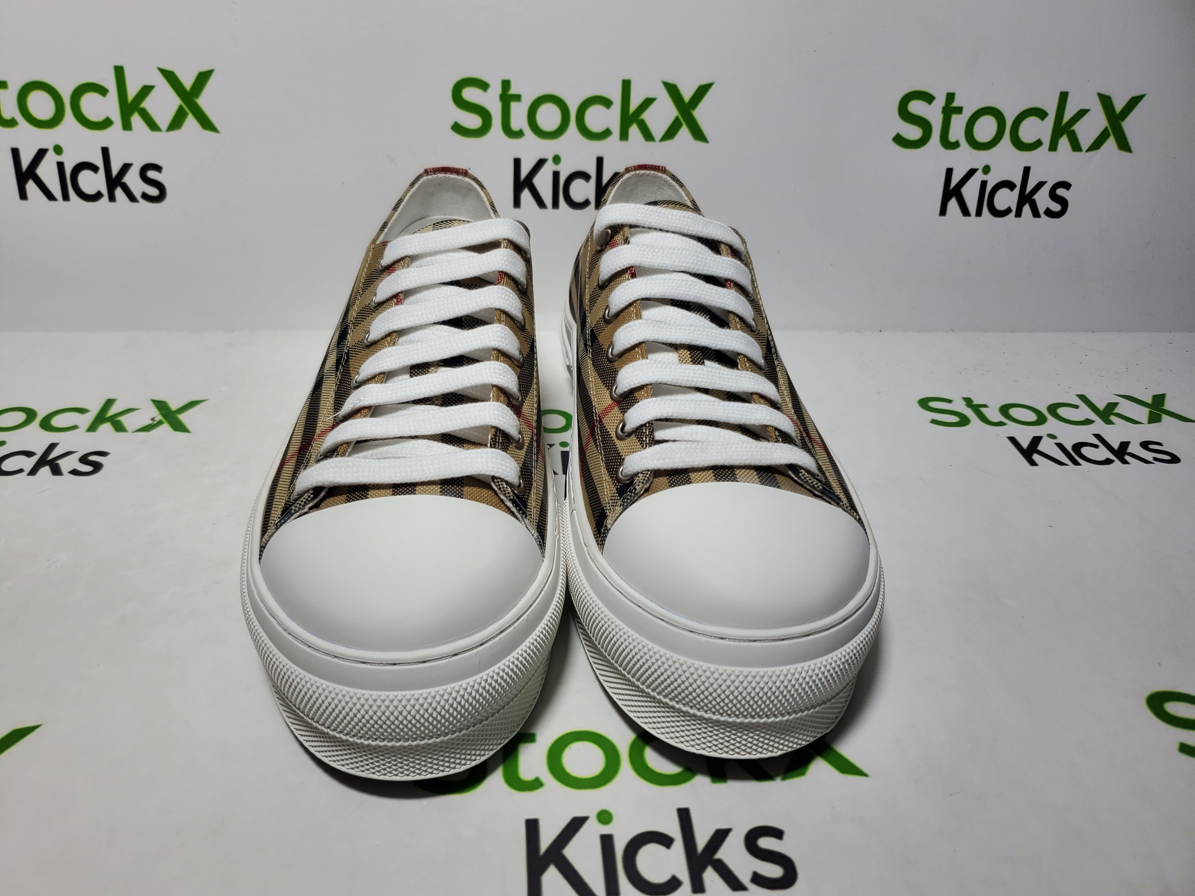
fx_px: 898
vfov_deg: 53.1
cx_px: 598
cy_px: 448
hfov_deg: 67.3
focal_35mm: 26
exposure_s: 1/809
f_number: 1.5
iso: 50
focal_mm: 4.3
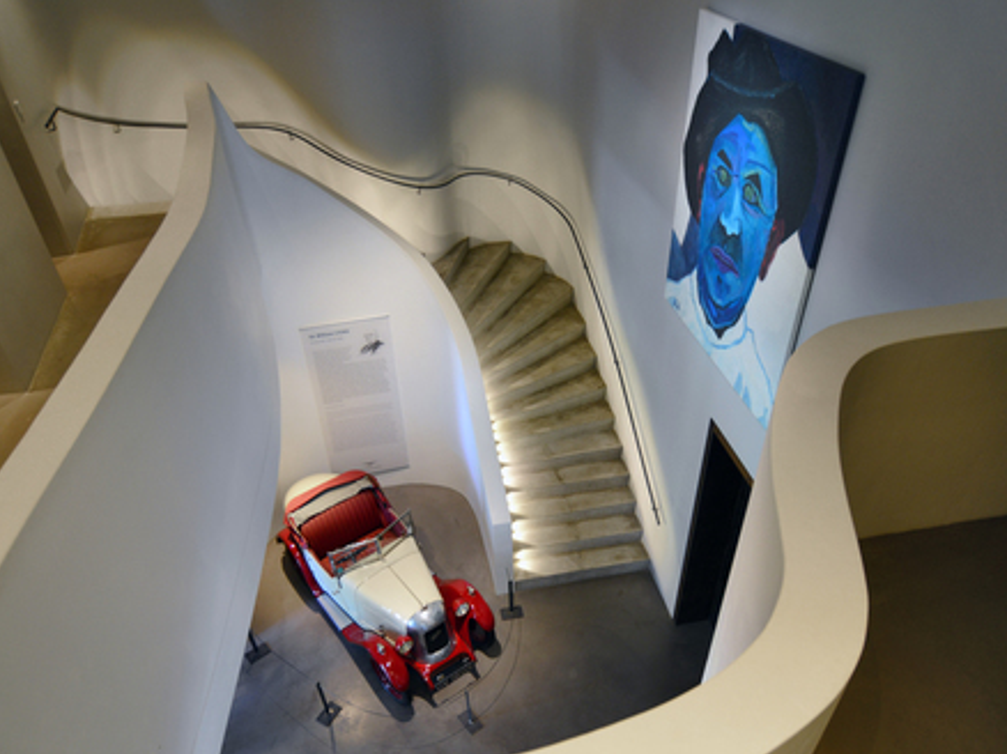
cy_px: 448
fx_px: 727
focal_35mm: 25
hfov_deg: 69.4
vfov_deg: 54.5
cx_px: 477
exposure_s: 1/15
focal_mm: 19
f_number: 4
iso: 640
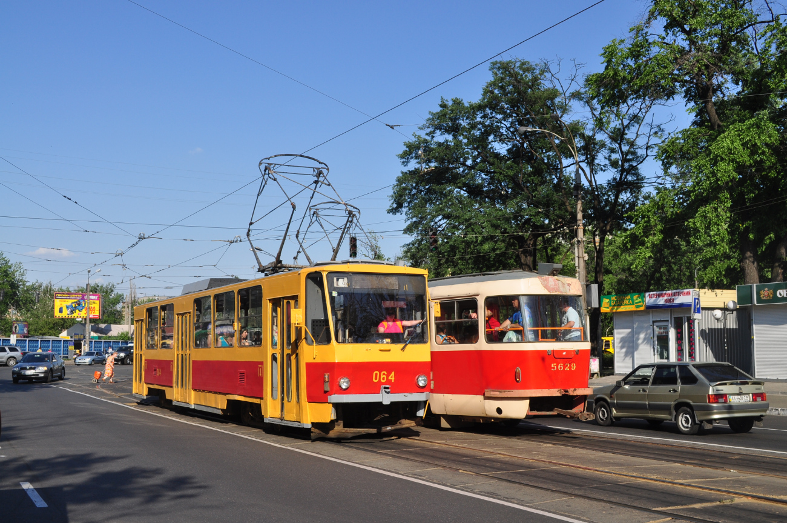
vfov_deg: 31.8
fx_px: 917
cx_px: 394
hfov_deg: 46.5
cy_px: 262
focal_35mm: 42
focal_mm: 28
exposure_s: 1/400
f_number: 10
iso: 200
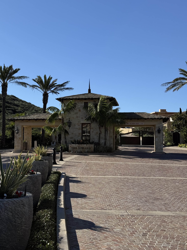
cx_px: 94
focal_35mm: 48
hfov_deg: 30.3
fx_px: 346
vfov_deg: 39.7
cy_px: 125
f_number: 1.78
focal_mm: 6.76
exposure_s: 1/7143
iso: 80
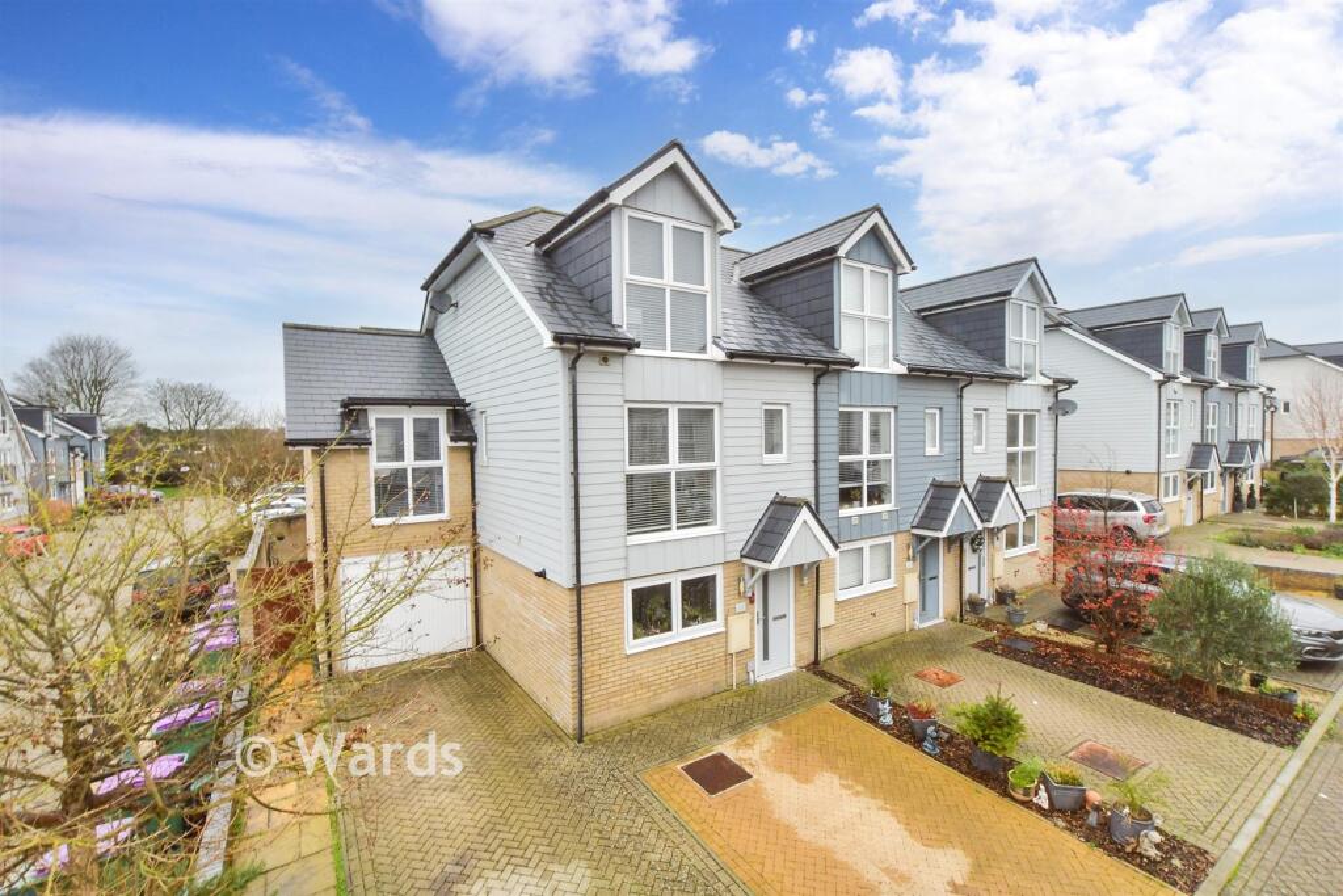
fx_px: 560
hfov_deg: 100.4
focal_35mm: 15
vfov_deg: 77.3
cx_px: 672
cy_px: 448
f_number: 18
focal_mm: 10
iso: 500
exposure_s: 1/5
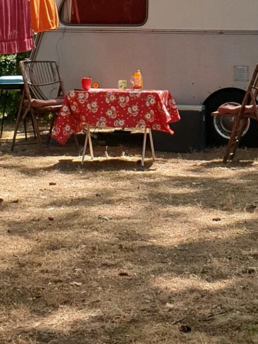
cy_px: -108
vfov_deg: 17.1
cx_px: 168
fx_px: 1073
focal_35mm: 108
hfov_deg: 13.7
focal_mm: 4.3
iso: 50
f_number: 2.4
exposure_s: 1/710
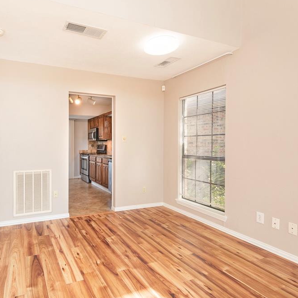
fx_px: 205
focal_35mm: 21
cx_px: 99
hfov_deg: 70.1
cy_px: 147
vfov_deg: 72.1
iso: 100
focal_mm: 16
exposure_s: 1/8
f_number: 7.1
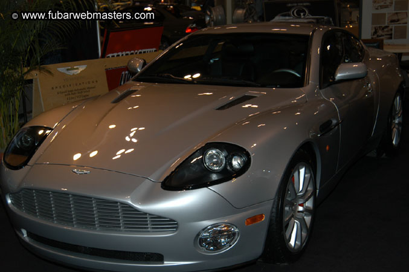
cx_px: 204
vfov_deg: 23.7
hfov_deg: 35.1
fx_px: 647
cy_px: 136
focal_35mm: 57
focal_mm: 38
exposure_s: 1/60
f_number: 5
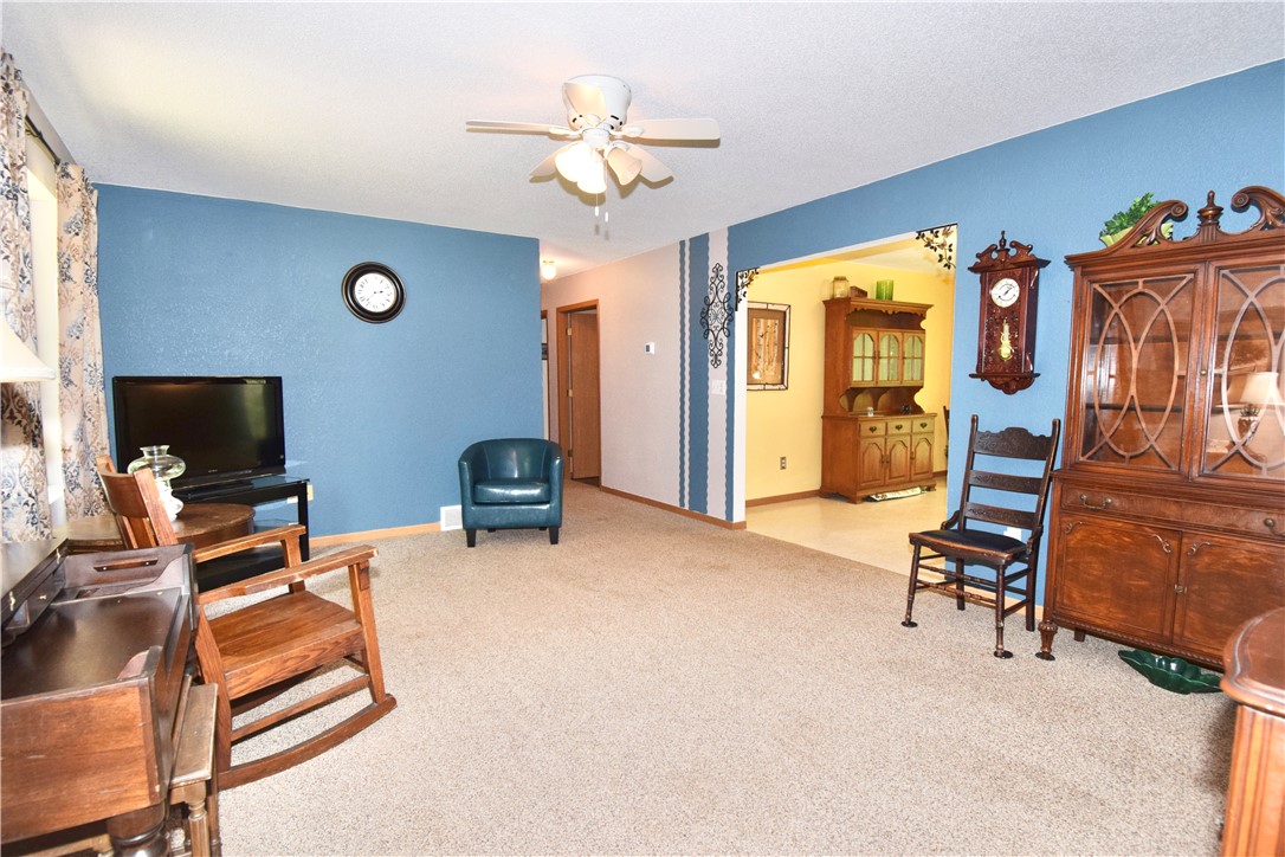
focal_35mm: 17
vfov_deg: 69.7
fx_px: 616
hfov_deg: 92.4
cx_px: 642
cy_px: 428
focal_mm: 11.5
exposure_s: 1/60
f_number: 7.1
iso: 800
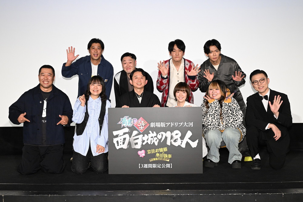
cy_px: 101
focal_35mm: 45
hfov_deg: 43.6
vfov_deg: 29.9
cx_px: 152
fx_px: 379
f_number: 6.3
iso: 3200
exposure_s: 1/125
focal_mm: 45
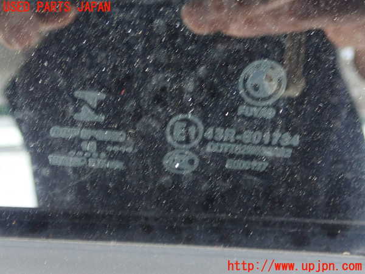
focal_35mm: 46
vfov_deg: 31.5
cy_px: 137
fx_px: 485
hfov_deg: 41.2
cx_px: 182
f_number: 3.1
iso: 1000
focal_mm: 8.41
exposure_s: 1/13
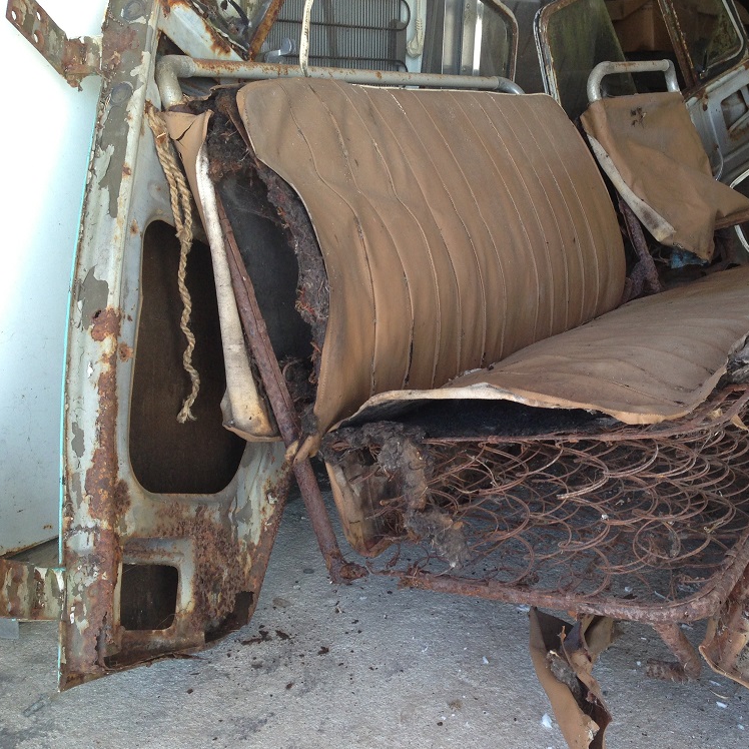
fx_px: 955
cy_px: 374
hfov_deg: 42.5
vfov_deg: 42.8
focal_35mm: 39
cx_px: 469
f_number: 2.4
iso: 80
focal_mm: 4.13
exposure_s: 1/120
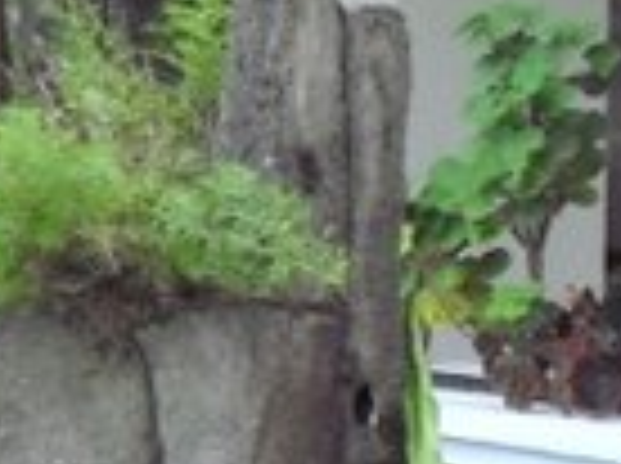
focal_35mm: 221
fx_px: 3958
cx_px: -788
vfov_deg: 6.7
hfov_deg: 8.3
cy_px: 469
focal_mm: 6.2
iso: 200
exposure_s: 1/100
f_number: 2.8
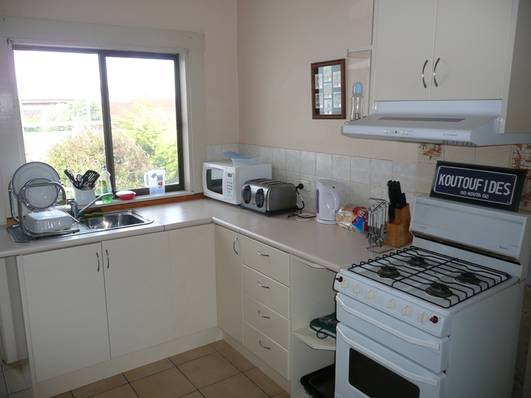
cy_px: 199
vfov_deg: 49.7
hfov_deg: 63.4
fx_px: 430
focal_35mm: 28
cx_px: 266
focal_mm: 4.6
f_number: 3.3
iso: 100
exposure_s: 1/40
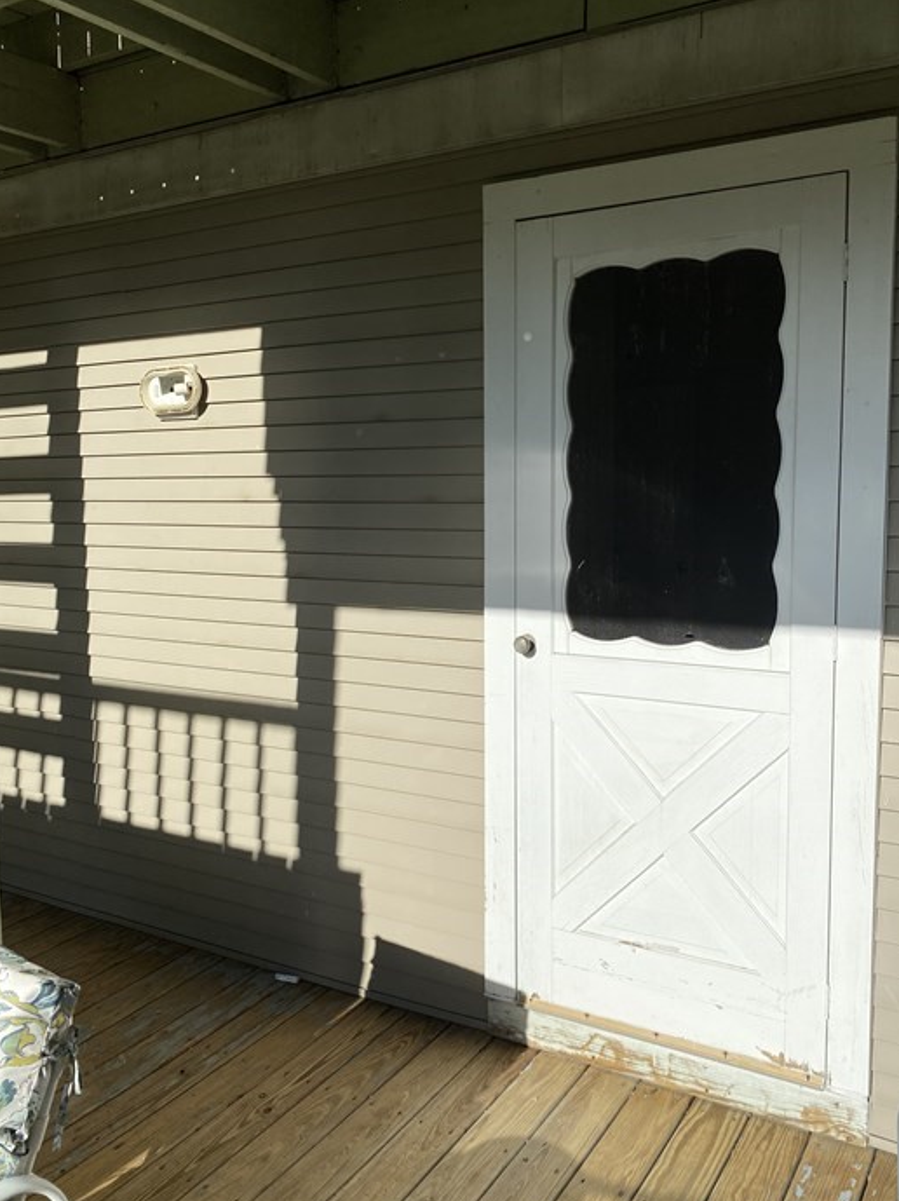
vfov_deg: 61.7
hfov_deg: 48.1
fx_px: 1005
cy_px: 582
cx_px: 493
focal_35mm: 29
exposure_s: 1/5025
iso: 32
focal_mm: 4.25
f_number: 1.8
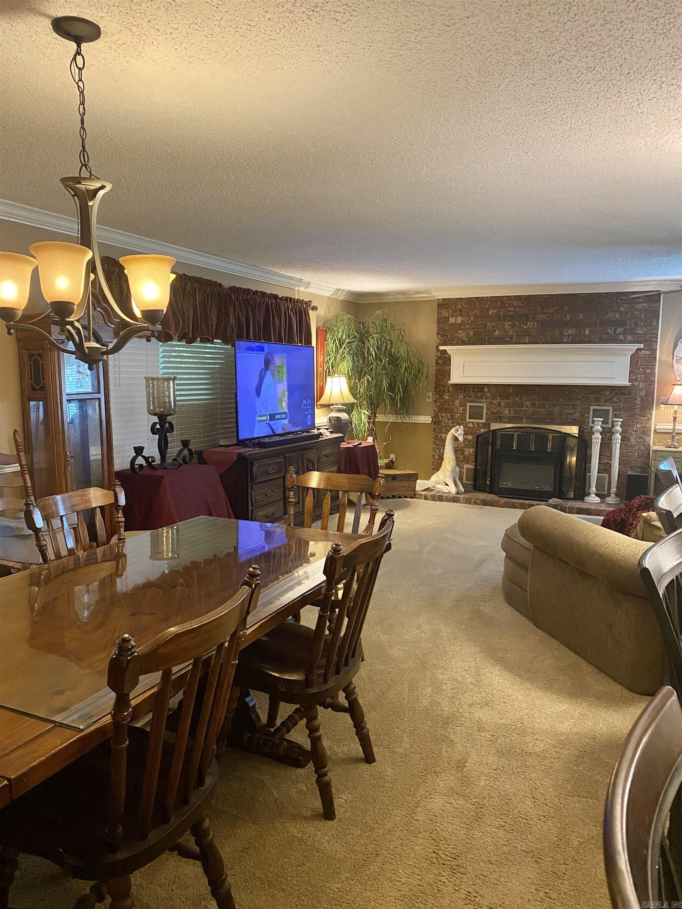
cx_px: 341
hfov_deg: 53.1
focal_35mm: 26
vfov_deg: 67.3
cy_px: 454
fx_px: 683
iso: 500
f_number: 1.8
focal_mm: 4.25
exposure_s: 1/30
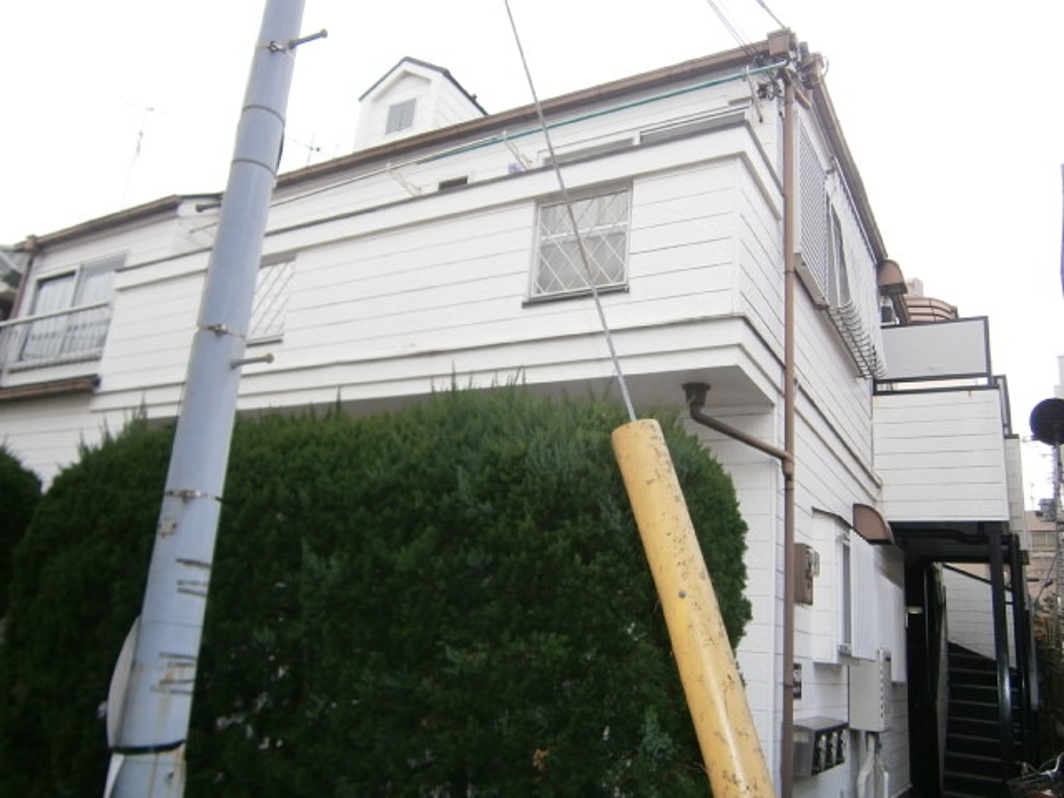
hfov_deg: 67.3
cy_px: 399
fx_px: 799
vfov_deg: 53.1
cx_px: 532
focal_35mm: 26
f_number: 2.8
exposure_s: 1/250
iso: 80
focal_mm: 4.7
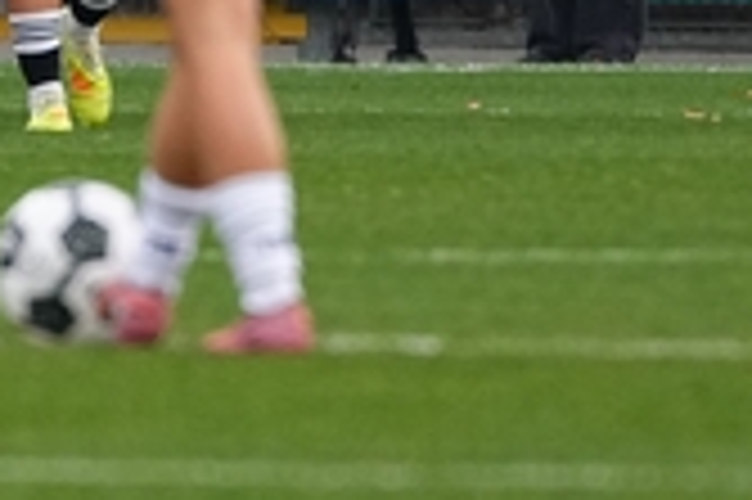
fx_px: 45075
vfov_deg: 0.6
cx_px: -351
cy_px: -180
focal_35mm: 2160
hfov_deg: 1.0
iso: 1600
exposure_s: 1/1600
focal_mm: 400
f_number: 5.6
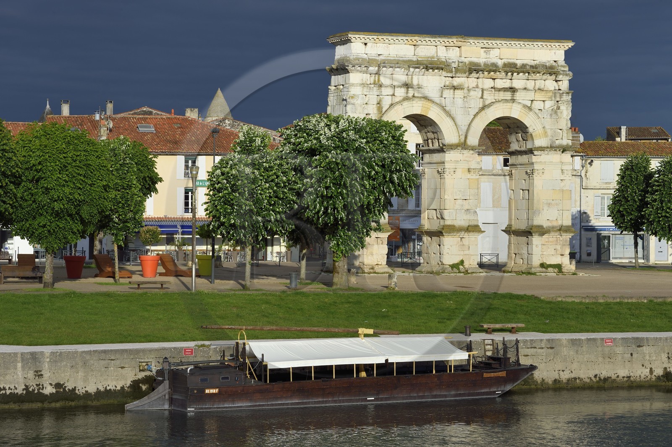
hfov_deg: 19.5
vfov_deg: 13.0
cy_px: 224
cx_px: 336
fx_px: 1959
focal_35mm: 105
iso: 200
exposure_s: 1/250
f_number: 14
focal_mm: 105
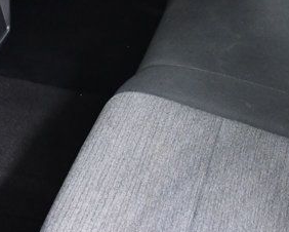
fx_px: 787
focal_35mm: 92
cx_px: 206
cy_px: -31
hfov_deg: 20.7
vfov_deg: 16.2
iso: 2500
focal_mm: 18
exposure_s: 1/60
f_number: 4
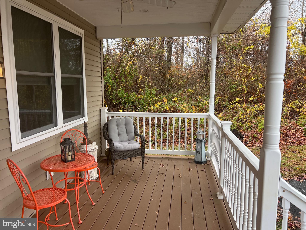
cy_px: 115
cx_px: 153
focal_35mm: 26
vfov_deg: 53.1
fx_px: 230
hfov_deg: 67.3
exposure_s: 1/458
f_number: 1.5
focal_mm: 5.7
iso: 50
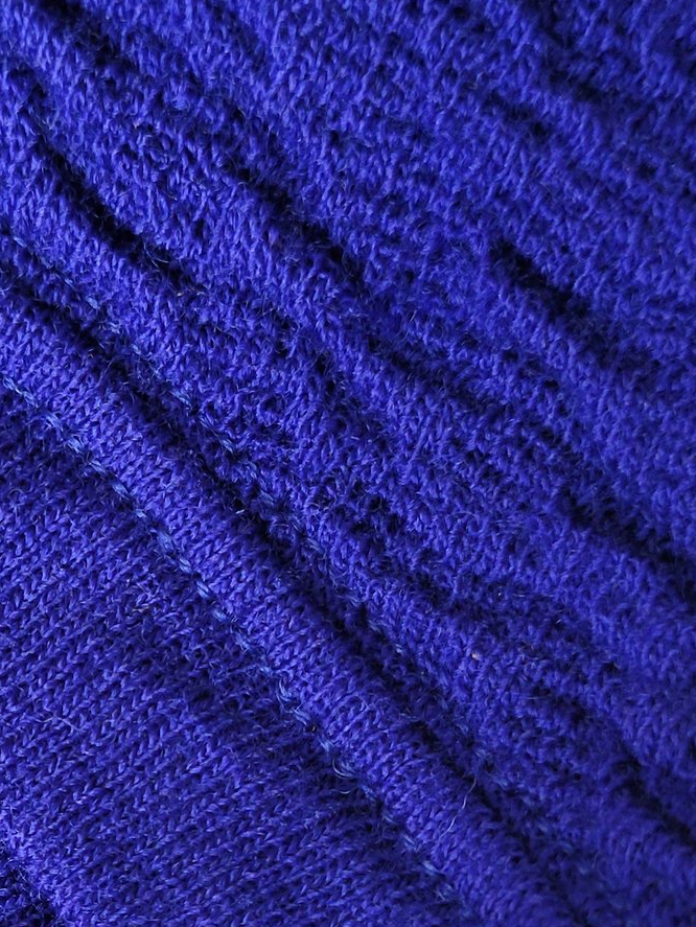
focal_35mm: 75
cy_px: 703
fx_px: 2009
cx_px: 113
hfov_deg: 19.4
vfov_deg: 25.6
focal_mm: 5.4
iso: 200
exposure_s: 1/120
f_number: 1.8
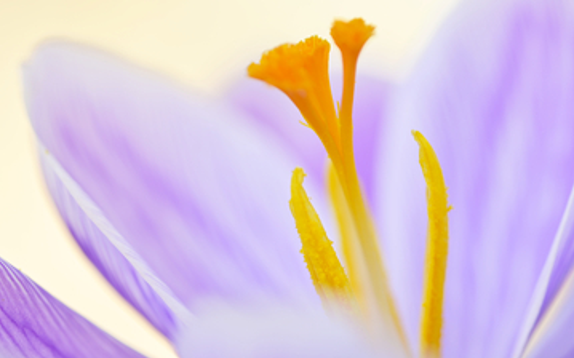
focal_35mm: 137
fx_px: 2142
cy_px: 155
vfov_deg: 9.6
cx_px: 345
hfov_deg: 15.3
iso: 100
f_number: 5.6
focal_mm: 105
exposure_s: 1/100
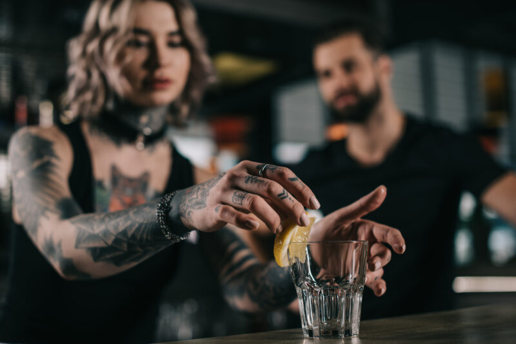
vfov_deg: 27.0
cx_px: 258
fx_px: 717
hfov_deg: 39.6
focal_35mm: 50
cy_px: 172
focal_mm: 50
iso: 100
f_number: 2.8
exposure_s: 1/200
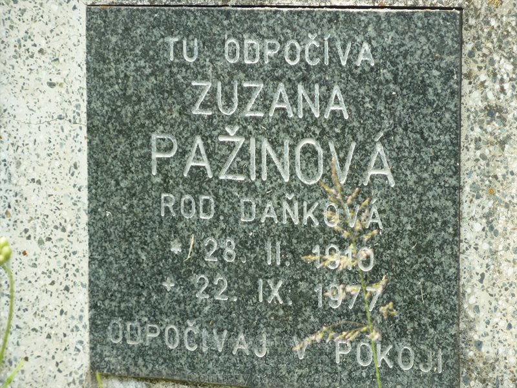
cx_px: 258
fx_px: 2927
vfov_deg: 7.6
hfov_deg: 10.1
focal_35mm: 196
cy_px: 194
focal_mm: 32.1
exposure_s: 1/125
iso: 80
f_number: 4.5
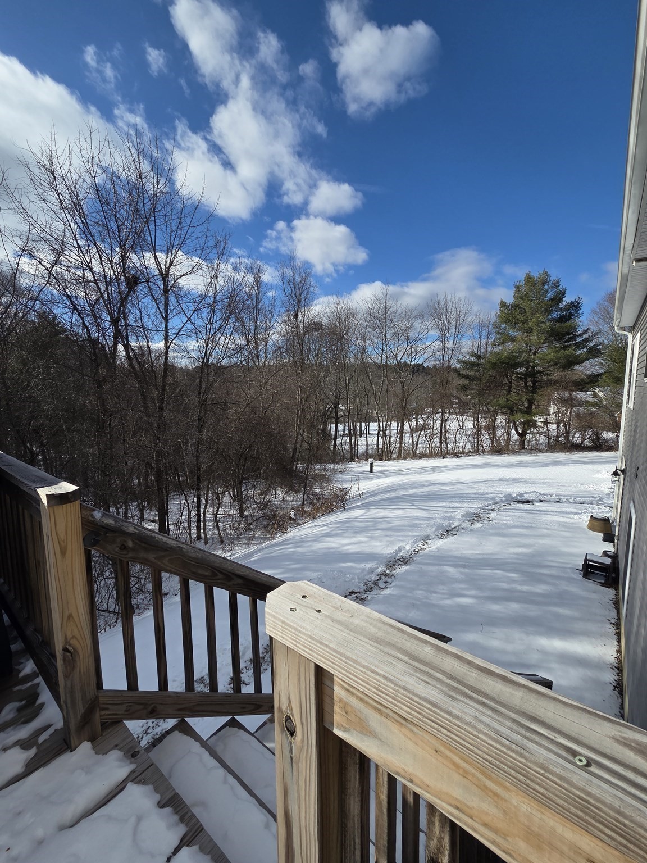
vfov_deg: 106.2
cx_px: 324
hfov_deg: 89.9
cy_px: 432
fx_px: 324
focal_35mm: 13
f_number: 2.2
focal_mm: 2.2
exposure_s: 1/2805
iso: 50
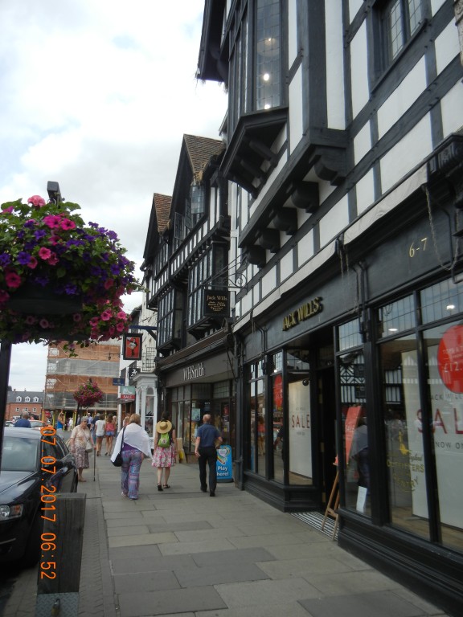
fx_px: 535
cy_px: 308
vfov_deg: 60.0
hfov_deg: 46.8
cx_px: 232
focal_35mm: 30
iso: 160
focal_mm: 5.4
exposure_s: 1/962
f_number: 3.5
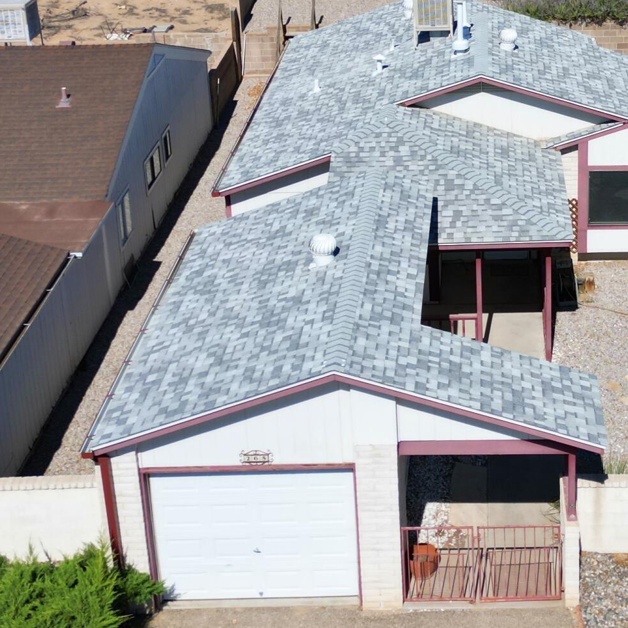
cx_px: 484
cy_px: 107
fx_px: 1334
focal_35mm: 65
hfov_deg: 26.1
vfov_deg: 25.9
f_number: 1.7
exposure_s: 1/5000
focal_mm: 6.72
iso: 140
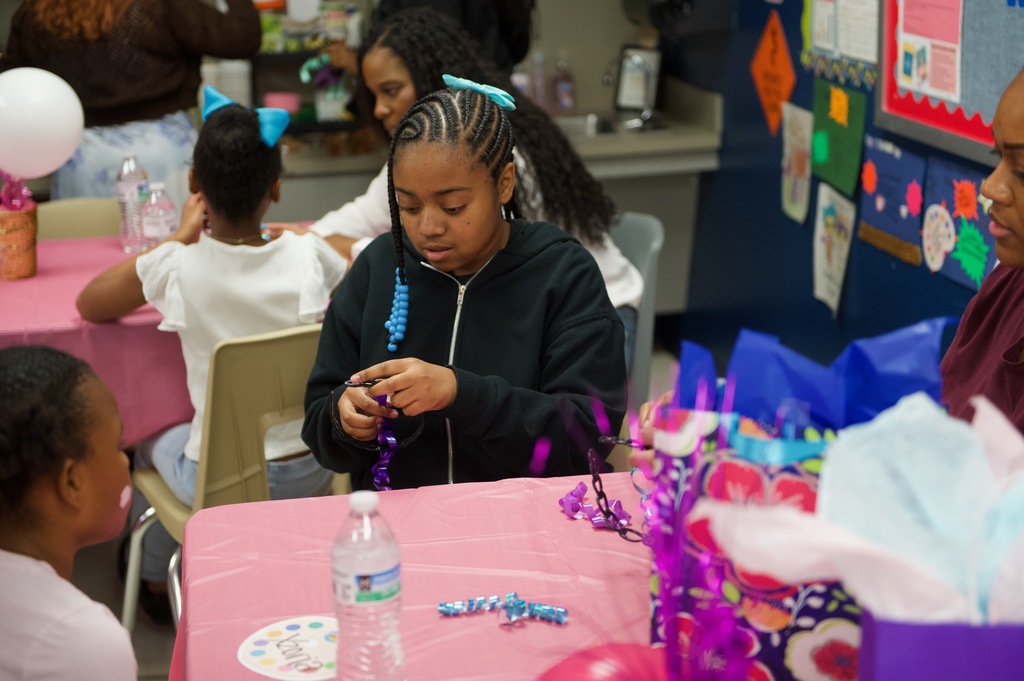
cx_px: 512
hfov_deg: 33.4
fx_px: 1705
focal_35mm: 60
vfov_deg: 22.6
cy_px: 340
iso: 1600
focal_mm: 60
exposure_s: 1/200
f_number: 2.8
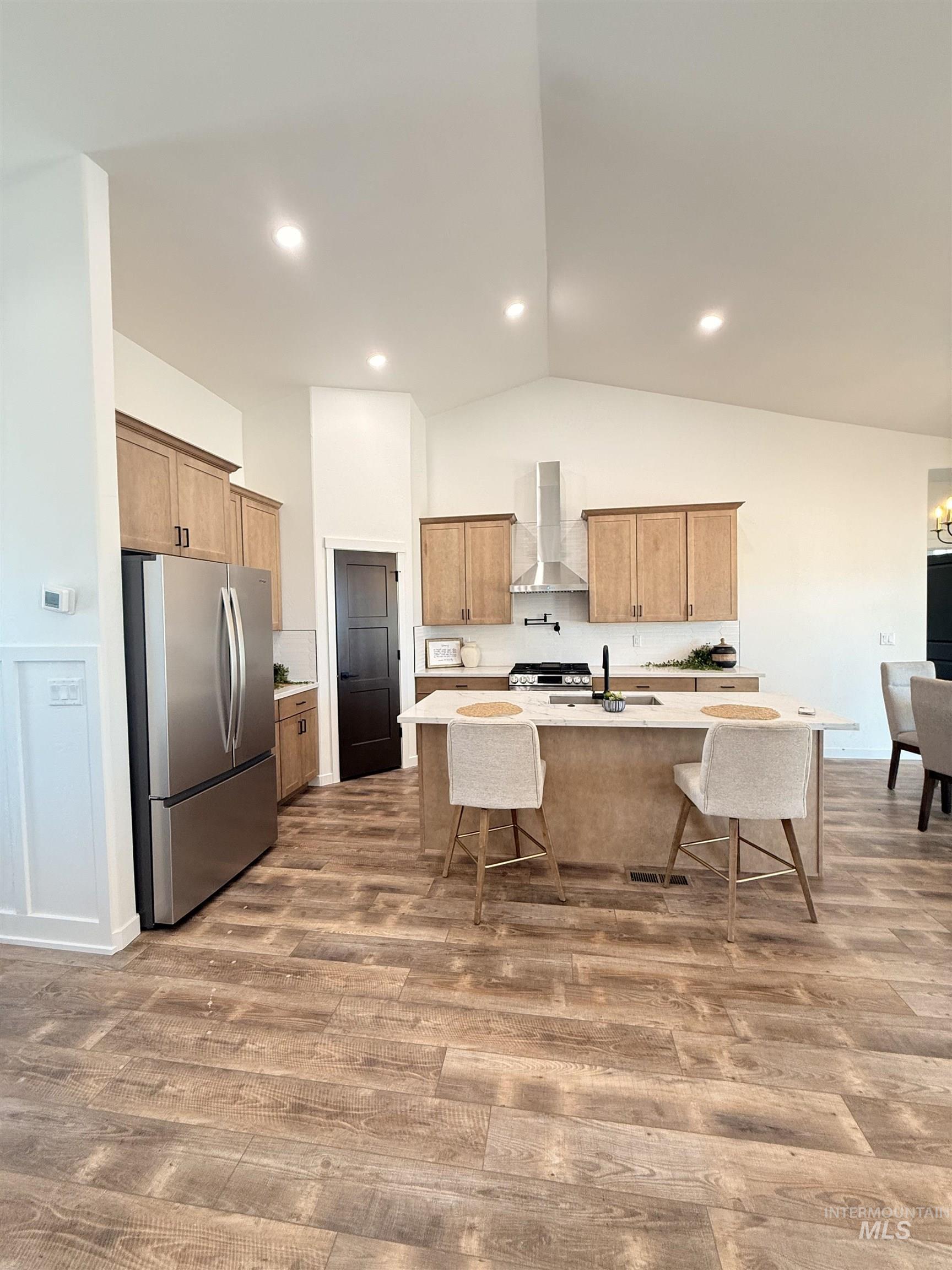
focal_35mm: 14
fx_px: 513
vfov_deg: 102.1
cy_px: 635
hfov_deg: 85.7
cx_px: 476
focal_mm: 2.22
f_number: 2.2
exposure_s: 1/60
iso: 200
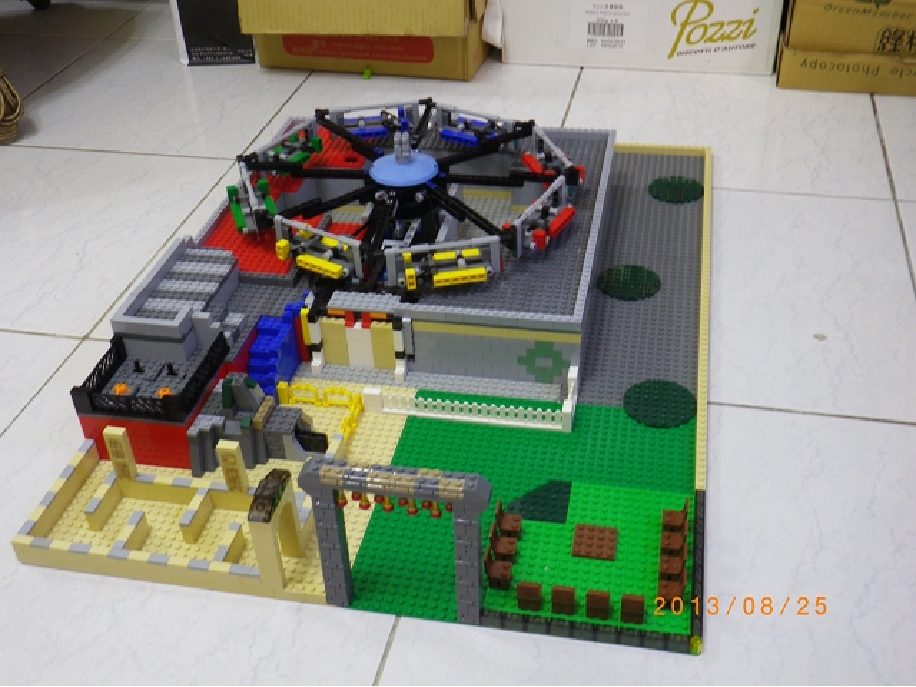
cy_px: 344
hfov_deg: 45.8
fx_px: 1085
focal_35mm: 41
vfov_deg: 35.1
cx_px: 458
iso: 100
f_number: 3.9
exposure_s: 1/4
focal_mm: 7.3
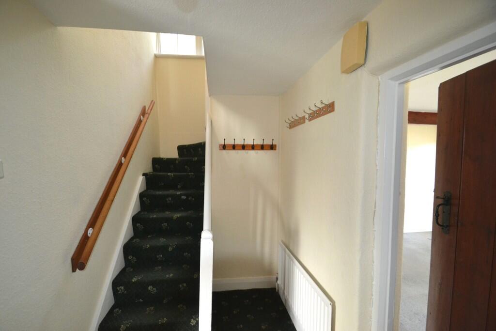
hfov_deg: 100.4
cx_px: 248
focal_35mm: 15
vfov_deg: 77.3
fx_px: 207
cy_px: 166
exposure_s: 1/60
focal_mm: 10
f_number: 3.5
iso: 1800
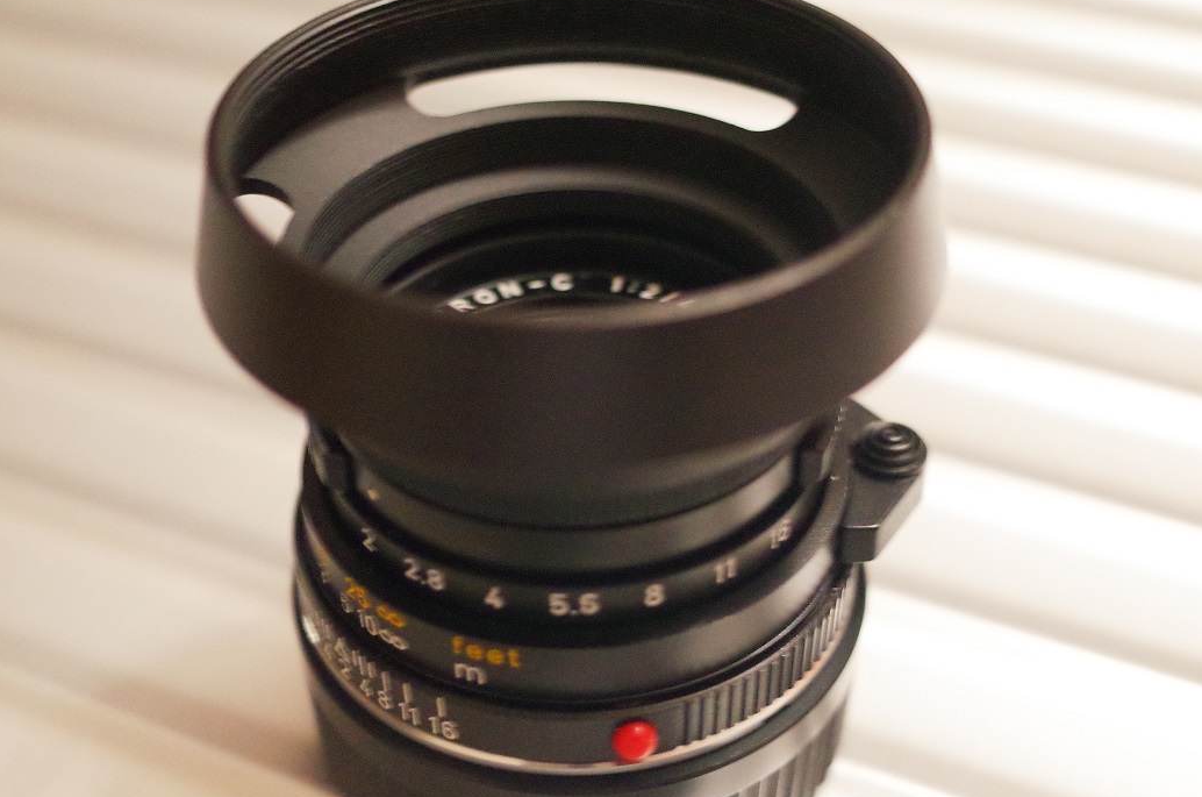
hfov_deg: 44.5
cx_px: 549
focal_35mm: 44
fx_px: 1466
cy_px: 428
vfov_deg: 30.4
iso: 3200
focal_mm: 18.3
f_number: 2.8
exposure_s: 1/15
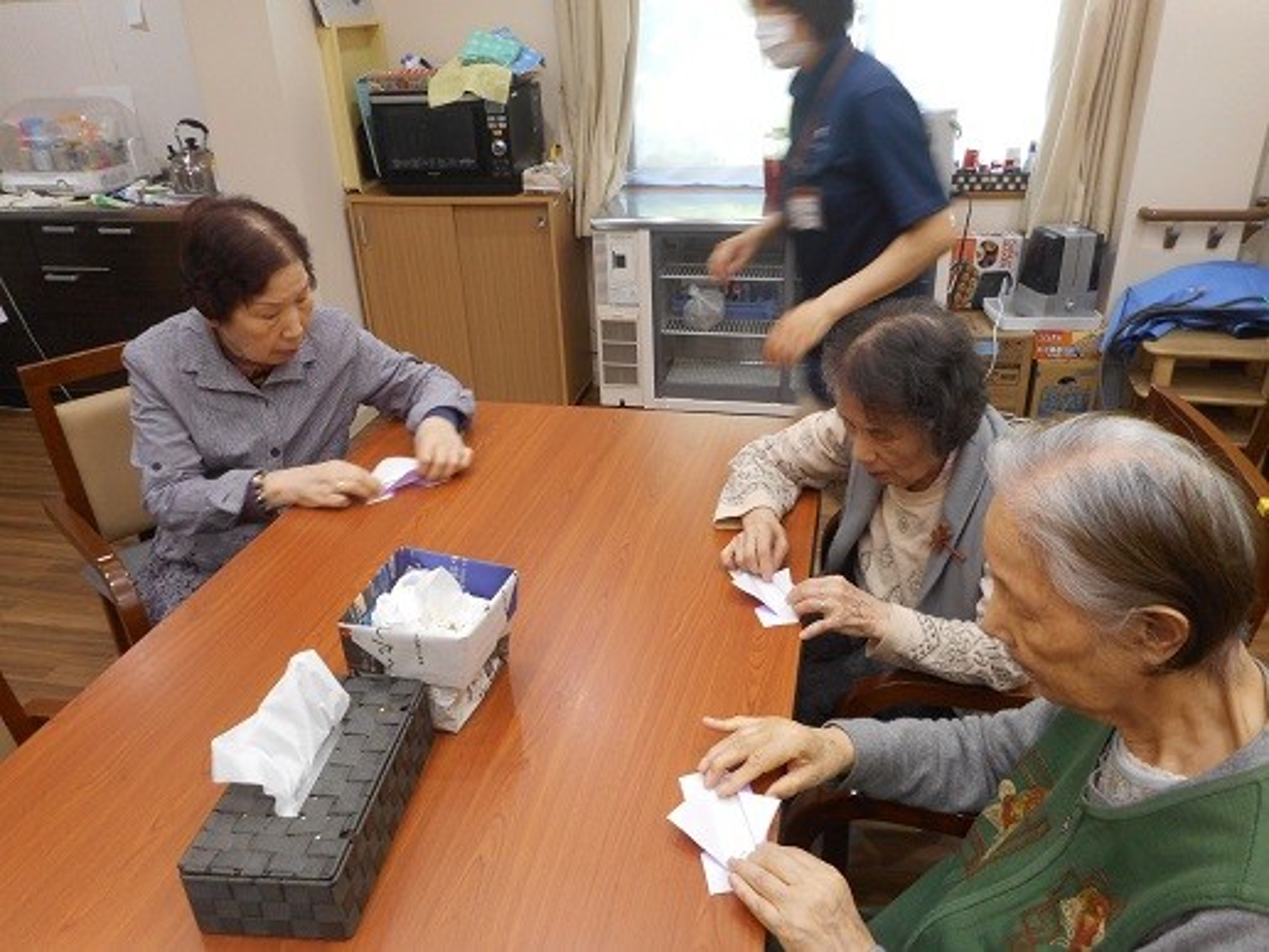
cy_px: 476
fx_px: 916
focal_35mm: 25
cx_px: 634
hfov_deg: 69.4
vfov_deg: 54.9
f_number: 3.7
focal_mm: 4.5
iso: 160
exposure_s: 1/30
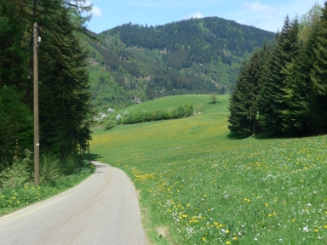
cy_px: 122
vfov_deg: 29.7
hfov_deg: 38.9
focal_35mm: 49
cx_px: 164
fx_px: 463
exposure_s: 1/800
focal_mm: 10.1
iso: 80
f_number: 3.2
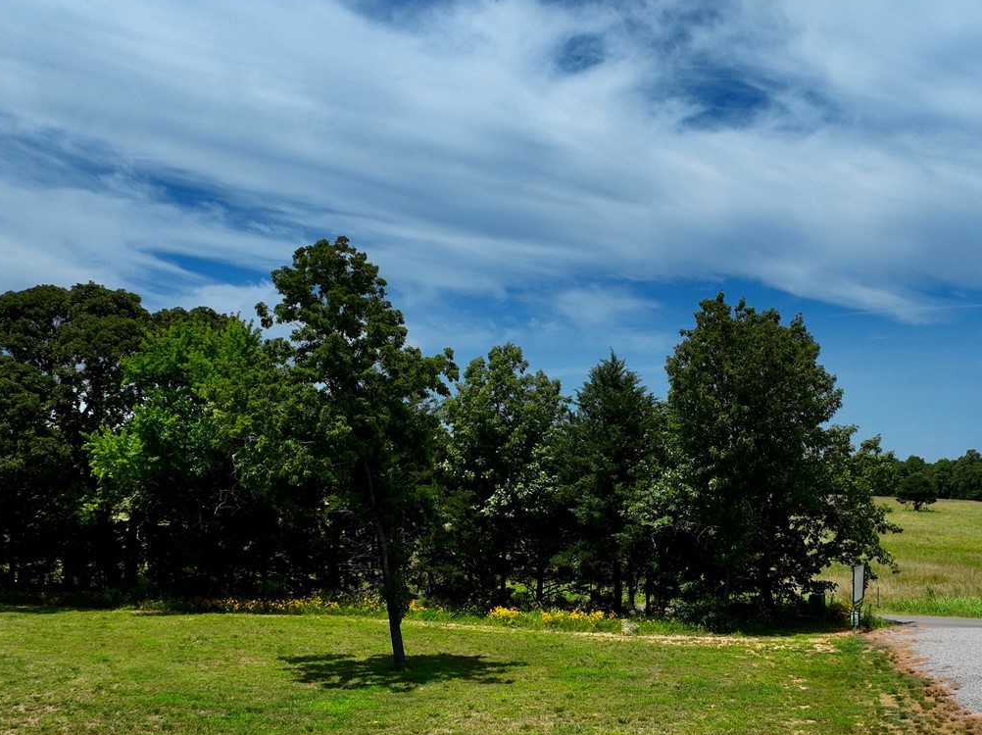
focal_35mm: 46
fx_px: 1304
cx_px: 653
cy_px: 493
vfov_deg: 31.2
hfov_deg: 40.8
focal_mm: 12.29
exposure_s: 1/2500
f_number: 2.8
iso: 100
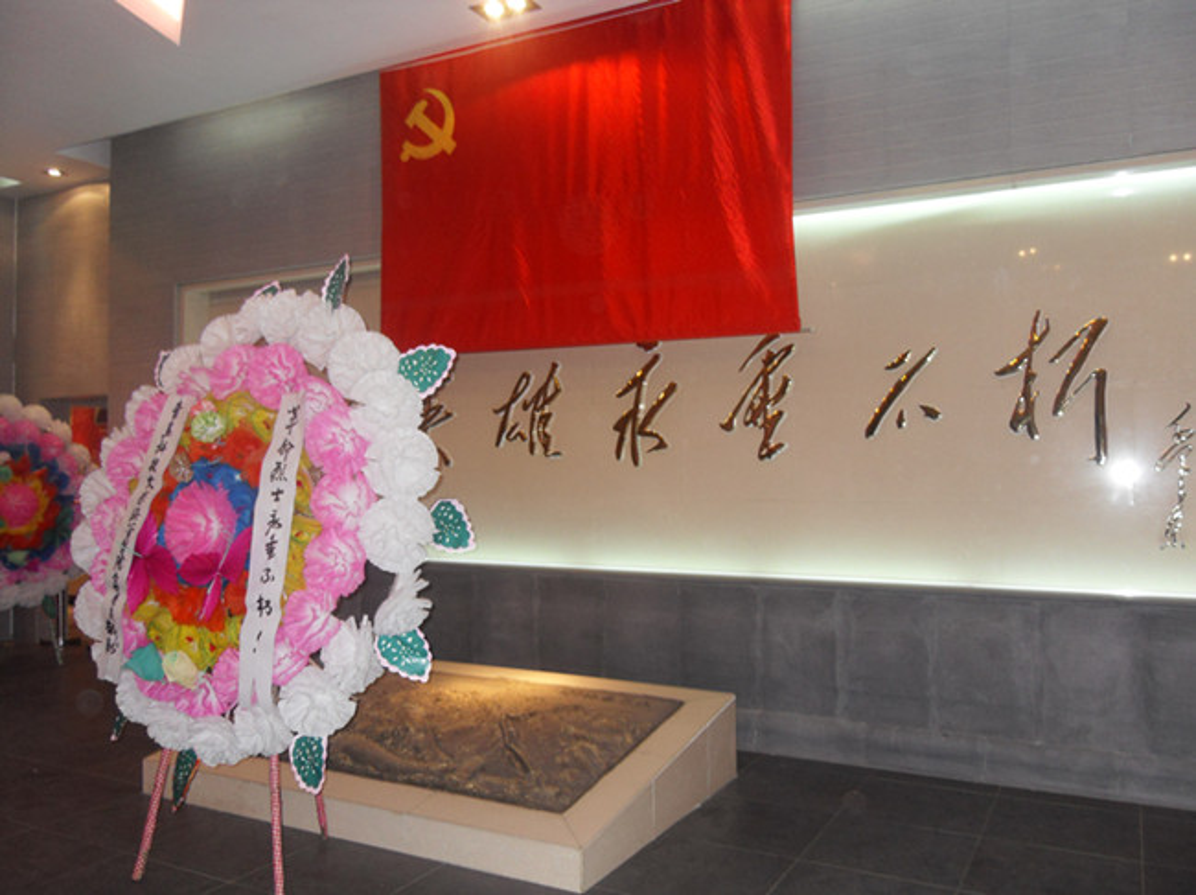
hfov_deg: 63.5
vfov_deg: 49.7
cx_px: 598
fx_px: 966
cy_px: 448
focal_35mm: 28
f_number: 2.8
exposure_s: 1/45
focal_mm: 6
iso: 320
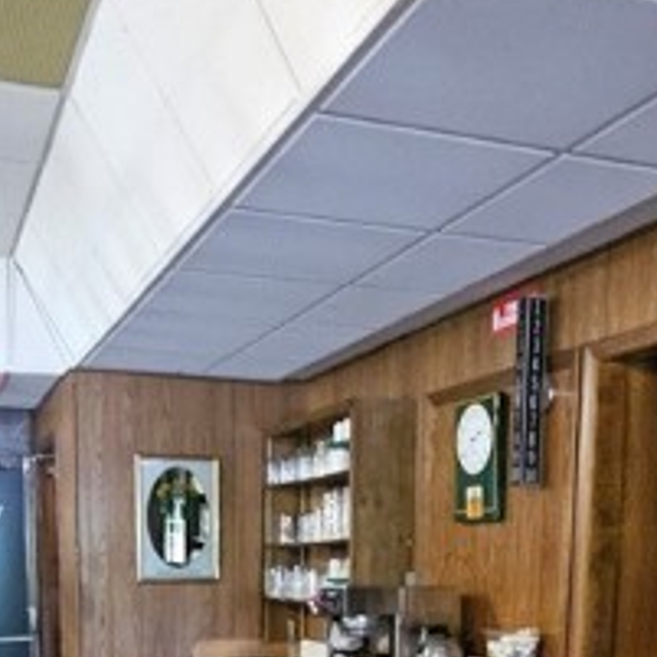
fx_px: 945
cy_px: 709
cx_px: 284
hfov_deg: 38.3
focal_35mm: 44
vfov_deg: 33.7
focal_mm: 2.2
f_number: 2.2
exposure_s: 1/24
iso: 1000
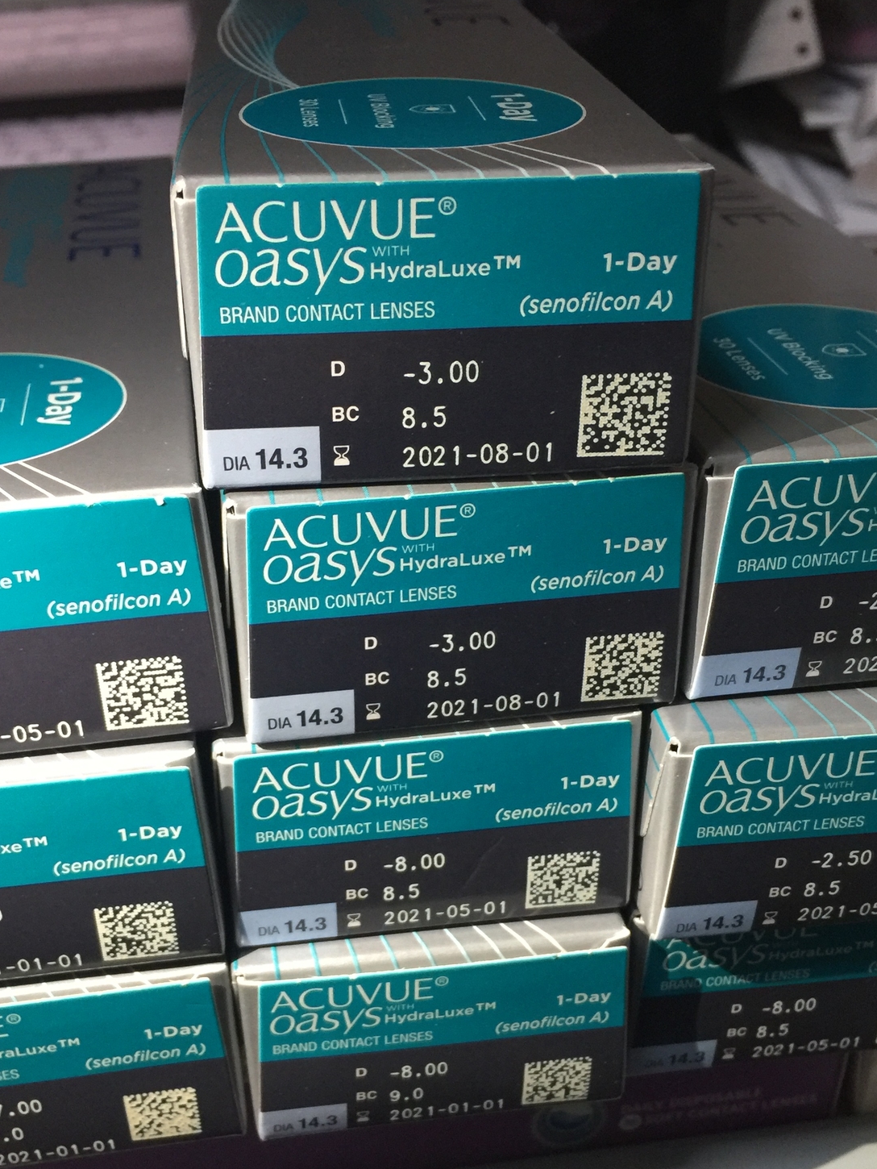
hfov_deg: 35.9
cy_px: 668
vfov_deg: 46.7
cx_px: 400
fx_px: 1351
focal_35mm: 40
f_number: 2.2
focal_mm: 4.15
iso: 125
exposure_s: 1/17
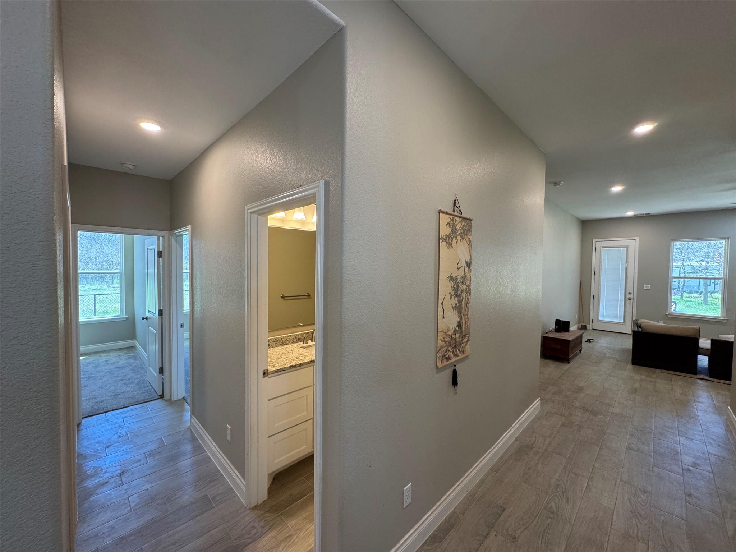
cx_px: 368
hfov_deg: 102.1
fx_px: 298
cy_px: 276
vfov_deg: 85.7
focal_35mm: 14
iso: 250
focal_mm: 2.22
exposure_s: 1/120
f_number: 2.2
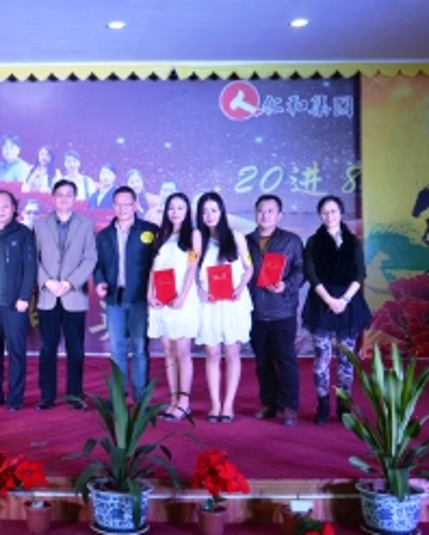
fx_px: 888
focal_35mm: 56
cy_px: 237
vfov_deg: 33.5
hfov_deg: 25.5
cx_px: -20
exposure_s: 1/60
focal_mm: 22
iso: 400
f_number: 4
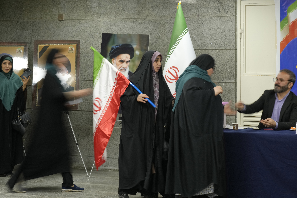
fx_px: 1031
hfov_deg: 16.4
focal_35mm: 125
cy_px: 103
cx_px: 151
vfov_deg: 11.0
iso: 800
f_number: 11
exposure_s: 1/8
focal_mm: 119
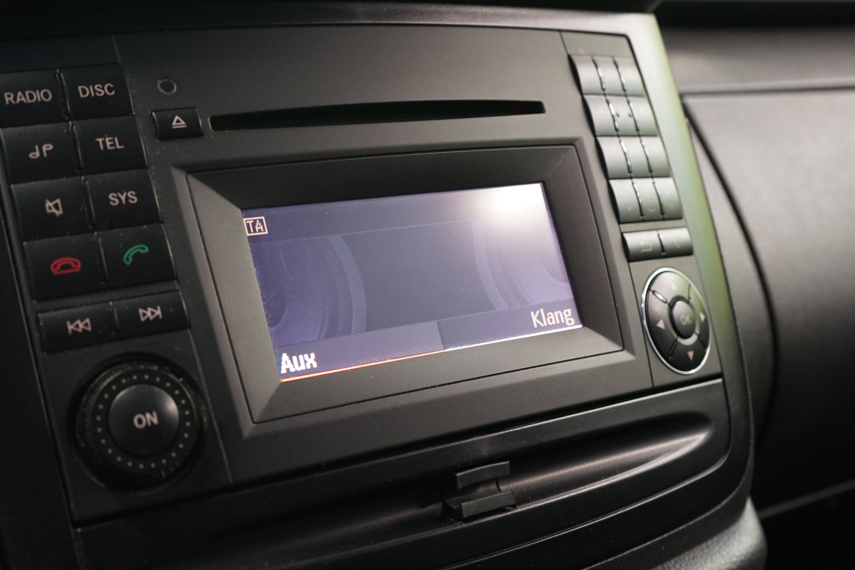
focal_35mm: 49
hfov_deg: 40.3
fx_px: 1164
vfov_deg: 27.5
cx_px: 378
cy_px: 285
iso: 1600
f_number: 6.3
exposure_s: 1/15
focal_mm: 42
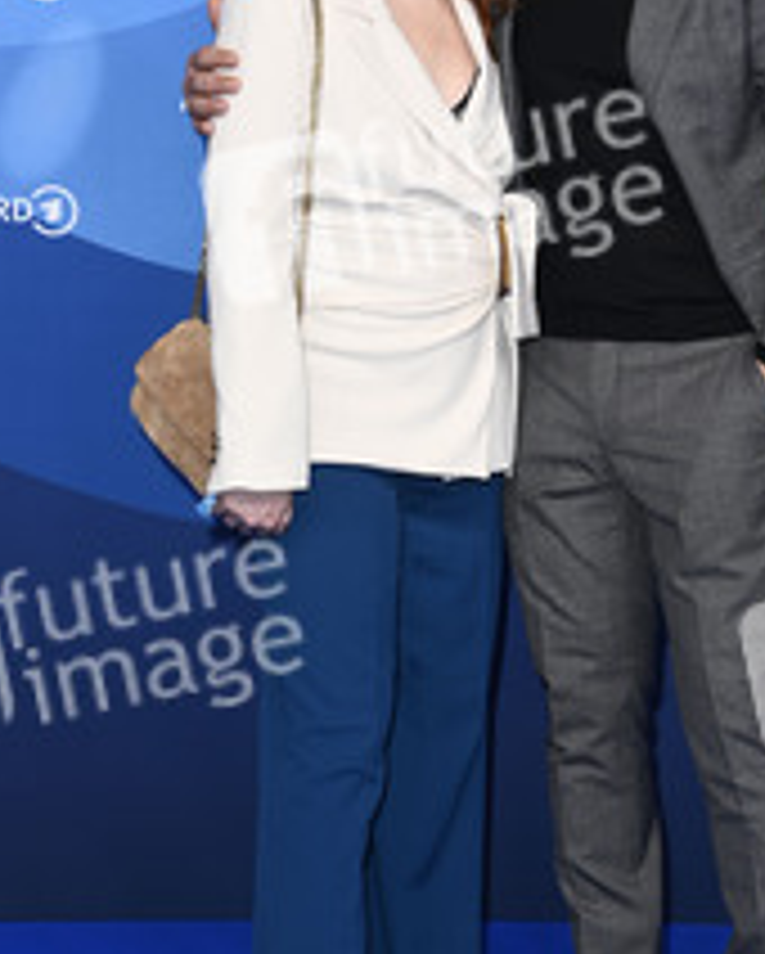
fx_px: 2798
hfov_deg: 15.5
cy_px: 423
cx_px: 562
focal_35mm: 99
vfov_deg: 19.3
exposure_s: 1/250
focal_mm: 56
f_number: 5.6
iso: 800
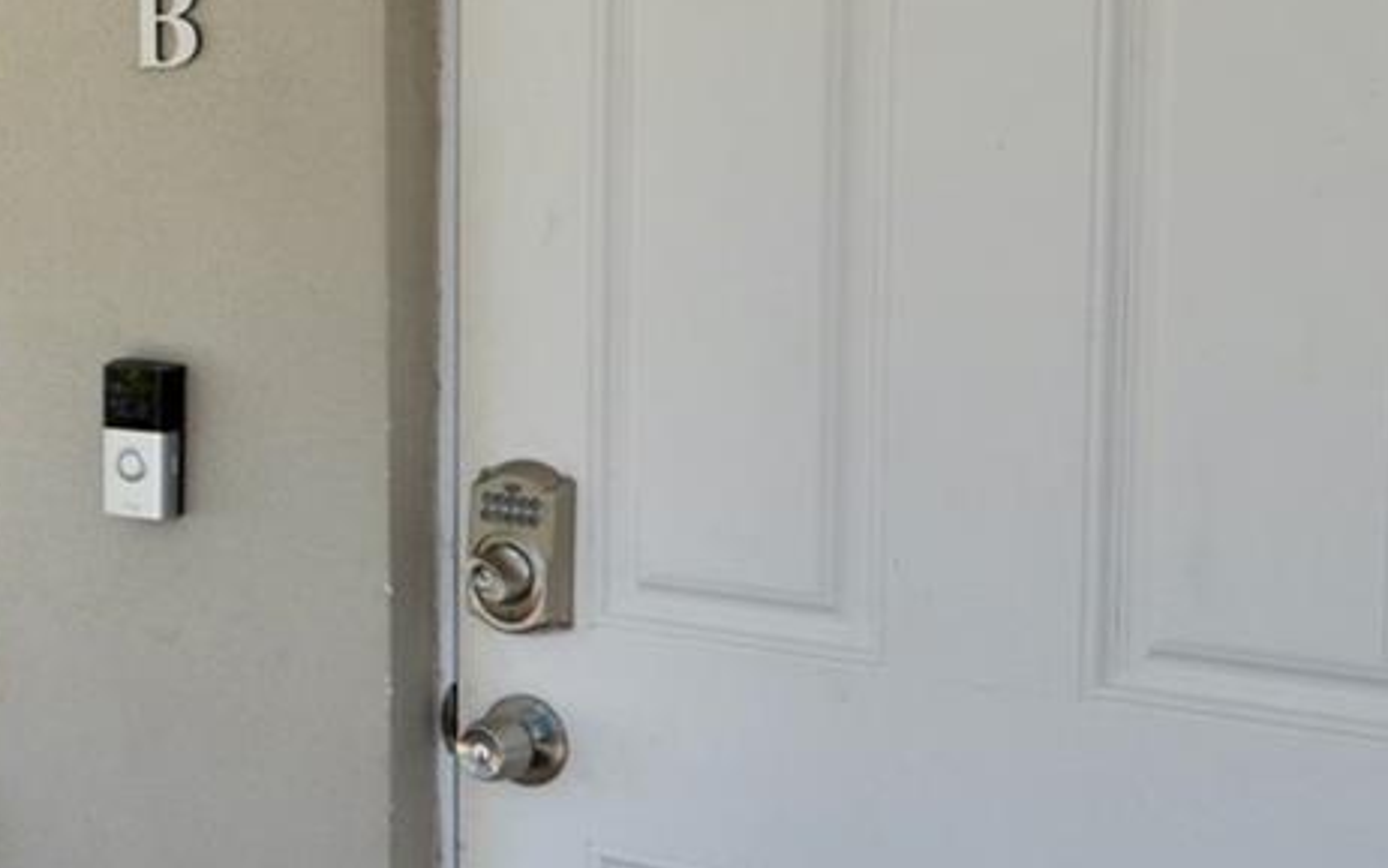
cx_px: -601
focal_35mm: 74
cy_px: 323
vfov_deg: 17.6
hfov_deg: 23.3
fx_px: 2800
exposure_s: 1/250
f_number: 8
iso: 140
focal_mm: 14
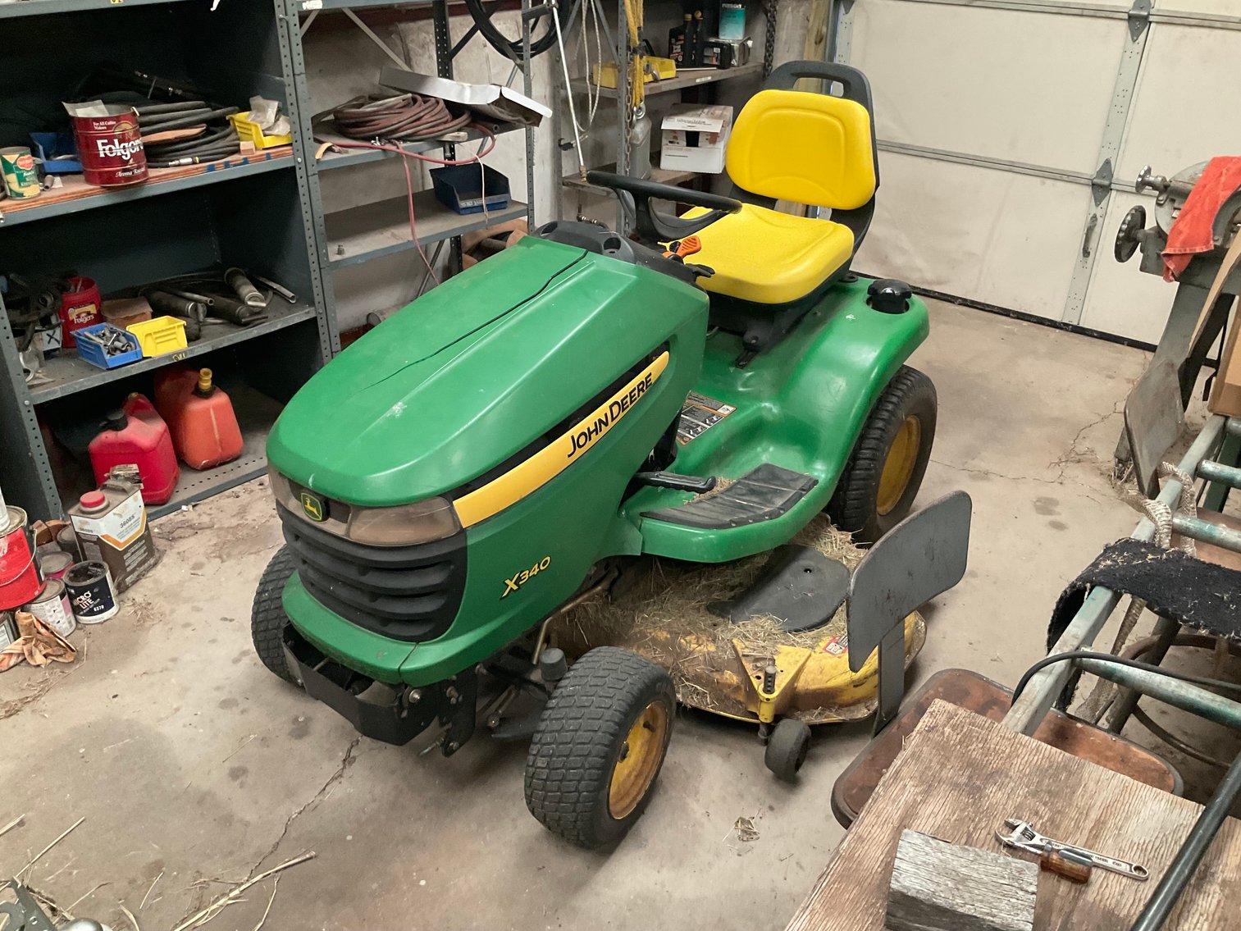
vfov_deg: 48.2
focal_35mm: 29
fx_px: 1040
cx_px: 620
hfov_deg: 61.7
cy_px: 466
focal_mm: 3
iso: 160
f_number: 1.8
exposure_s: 1/60
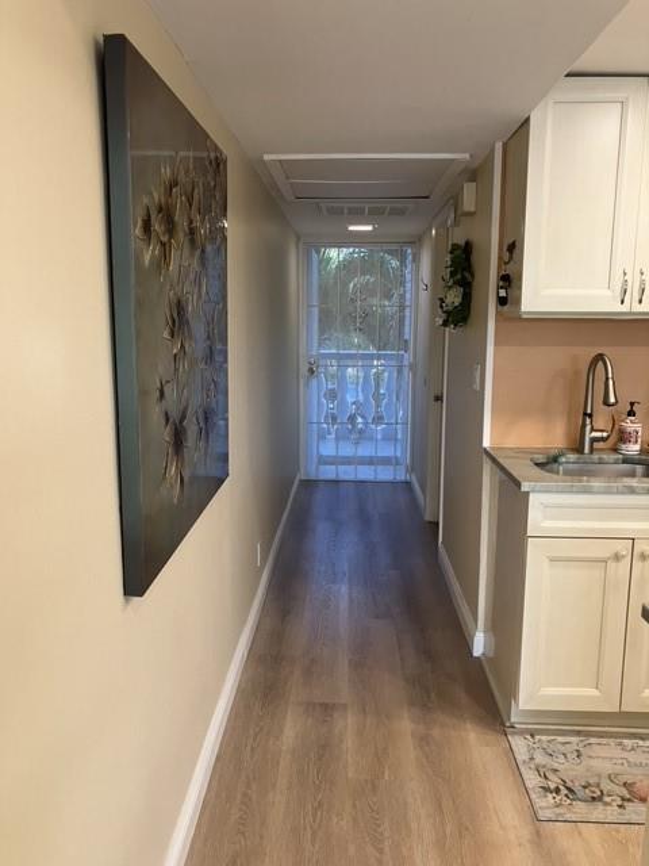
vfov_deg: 63.4
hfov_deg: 49.7
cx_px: 324
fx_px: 700
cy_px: 433
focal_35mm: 28
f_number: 1.8
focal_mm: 3.99
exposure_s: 1/60
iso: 125
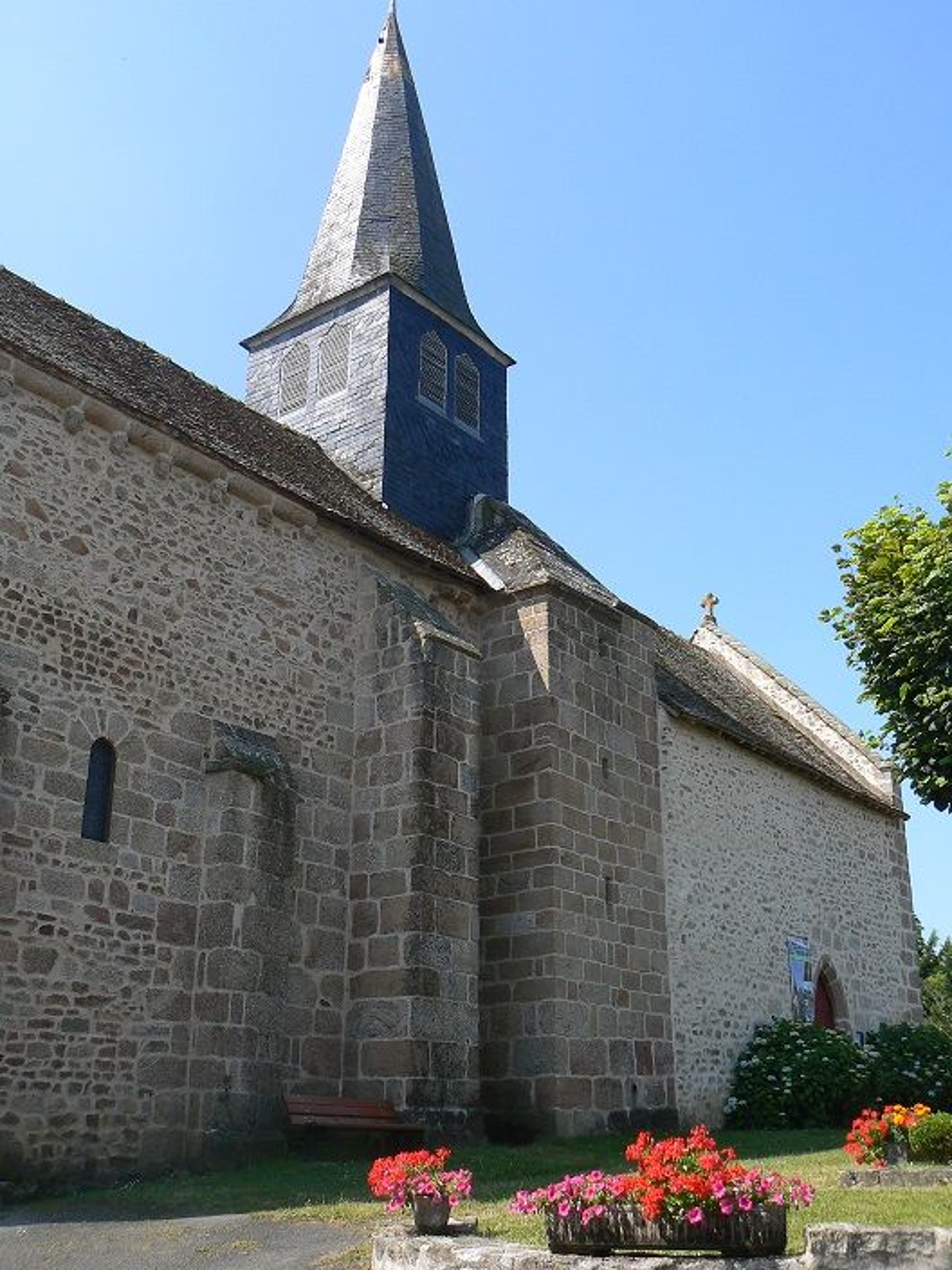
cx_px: 476
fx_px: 1320
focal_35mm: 36
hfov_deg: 39.7
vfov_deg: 51.4
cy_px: 635
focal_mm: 6
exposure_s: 1/400
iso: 80
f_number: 5.6
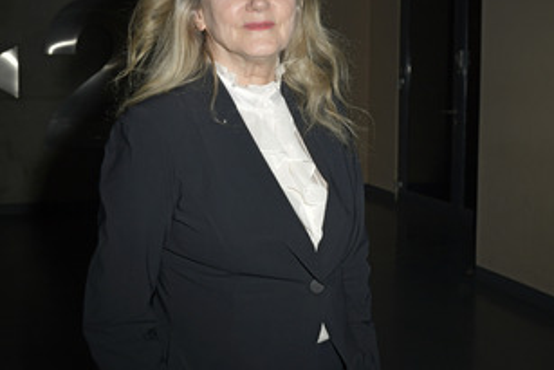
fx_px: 724
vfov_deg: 28.6
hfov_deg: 41.8
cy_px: 135
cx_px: 248
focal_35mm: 47
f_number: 6.3
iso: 250
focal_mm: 32
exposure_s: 1/160
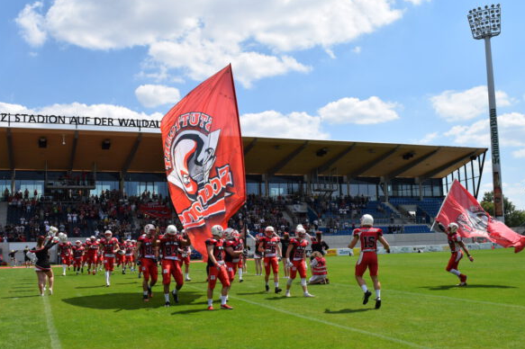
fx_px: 525
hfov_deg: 52.9
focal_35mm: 36
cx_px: 215
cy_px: 190
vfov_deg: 36.8
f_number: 10
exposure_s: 1/400
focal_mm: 20
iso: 200
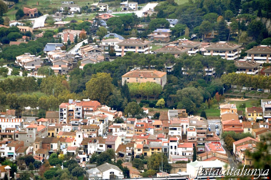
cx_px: 136
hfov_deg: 6.9
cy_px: 90
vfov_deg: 4.6
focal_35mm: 300
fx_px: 2255
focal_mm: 200
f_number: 6.3
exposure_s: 1/640
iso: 1600
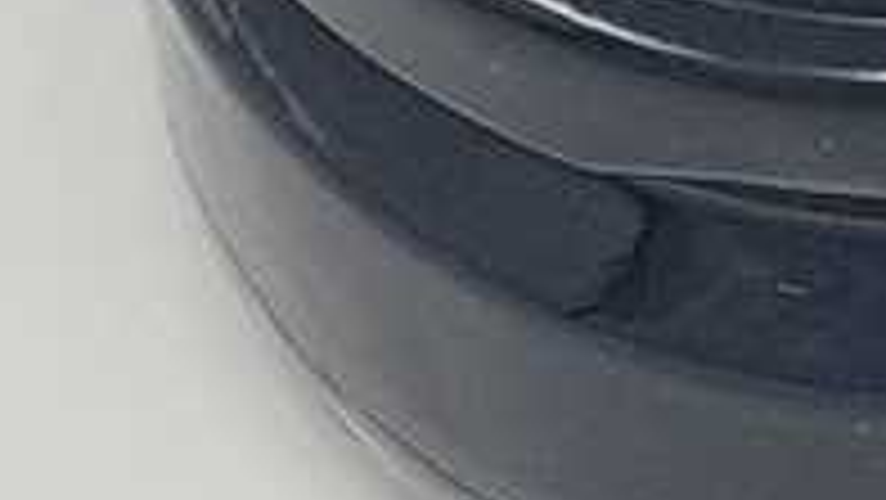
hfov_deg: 18.0
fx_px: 2703
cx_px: 958
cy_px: -365
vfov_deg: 10.0
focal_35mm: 115
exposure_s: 1/195
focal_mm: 4.2
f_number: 1.7
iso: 40
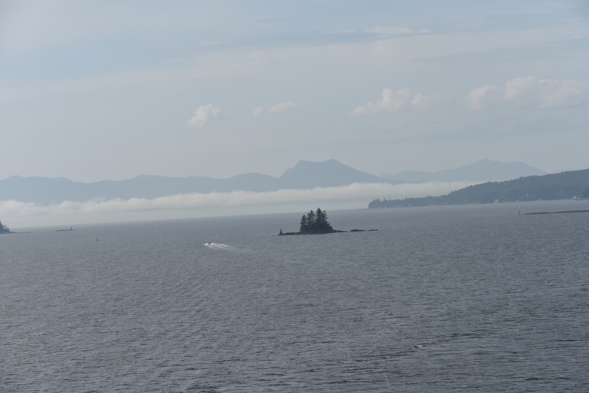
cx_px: 294
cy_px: 196
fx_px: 1718
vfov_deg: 13.0
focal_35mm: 105
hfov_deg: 19.5
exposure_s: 1/320
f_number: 9
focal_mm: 105
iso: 100
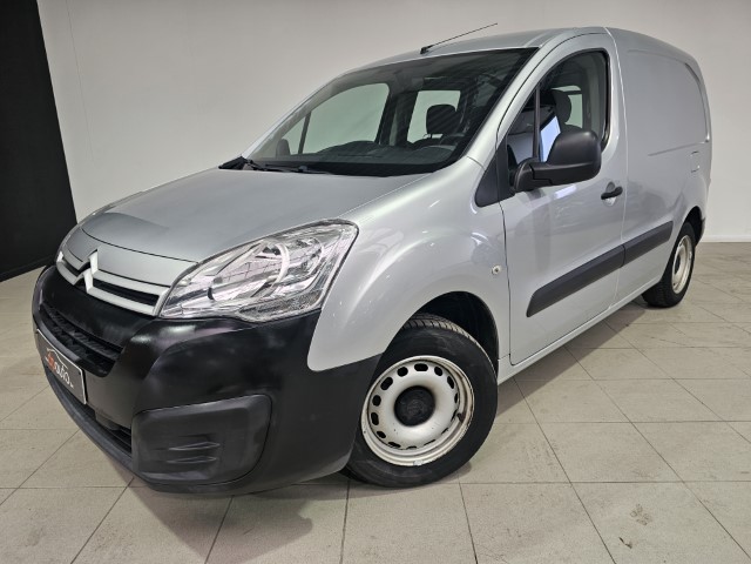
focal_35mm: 23
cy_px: 282
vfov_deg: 58.9
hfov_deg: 73.9
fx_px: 499
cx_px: 376
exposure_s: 1/100
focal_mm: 6.3
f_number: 1.7
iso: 50
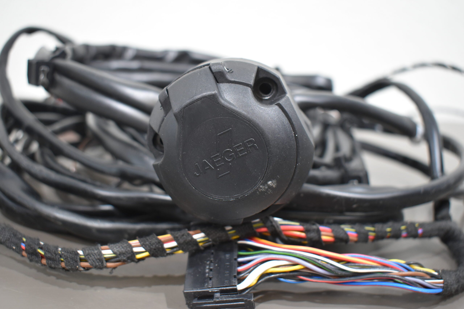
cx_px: 232
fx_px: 541
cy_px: 154
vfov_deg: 31.9
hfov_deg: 46.4
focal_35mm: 42
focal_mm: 28
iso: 1000
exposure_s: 1/60
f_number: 4.2
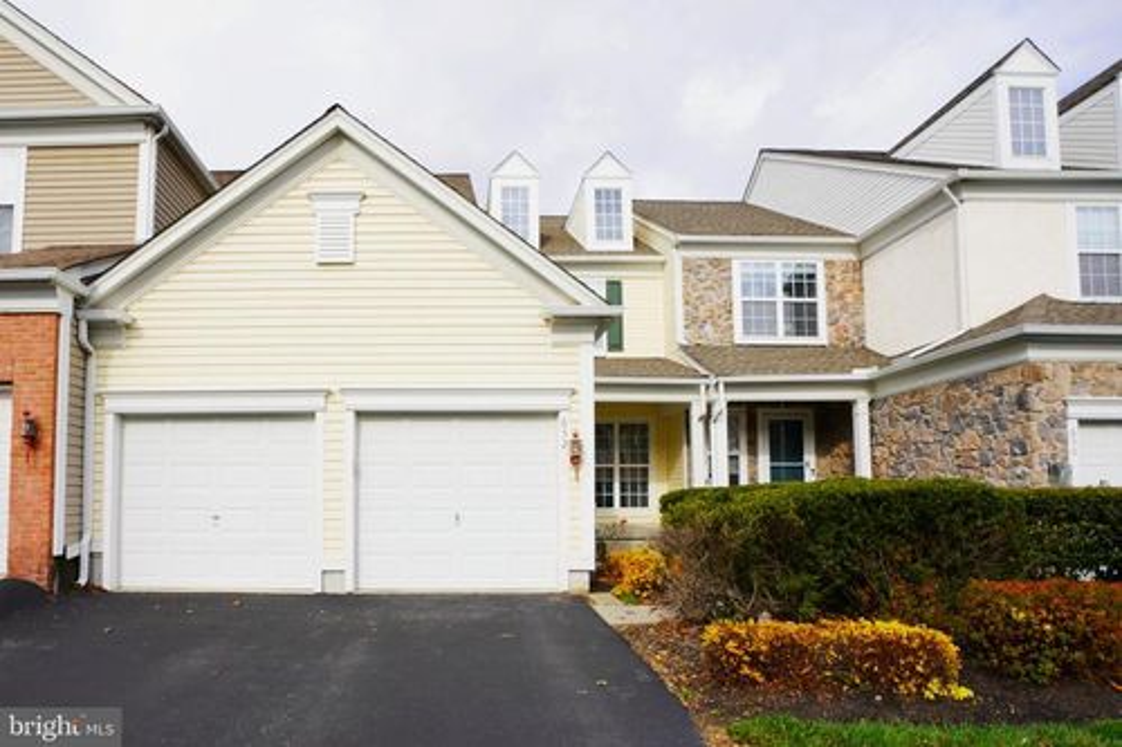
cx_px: 561
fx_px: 498
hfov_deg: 96.8
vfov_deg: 73.7
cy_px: 374
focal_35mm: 16
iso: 100
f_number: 9
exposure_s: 1/125
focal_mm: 16
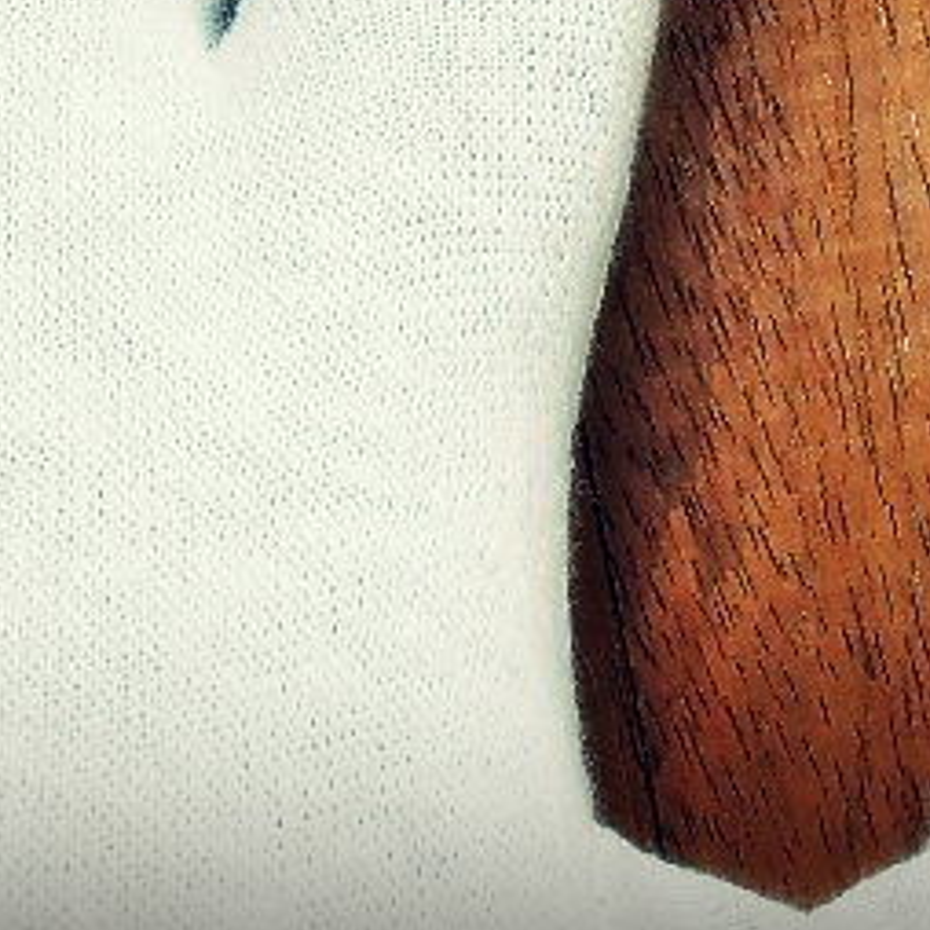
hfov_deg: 13.5
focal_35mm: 129
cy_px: -351
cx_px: 597
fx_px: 3921
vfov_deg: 13.0
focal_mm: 6.61
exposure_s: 1/200
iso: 80
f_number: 3.9
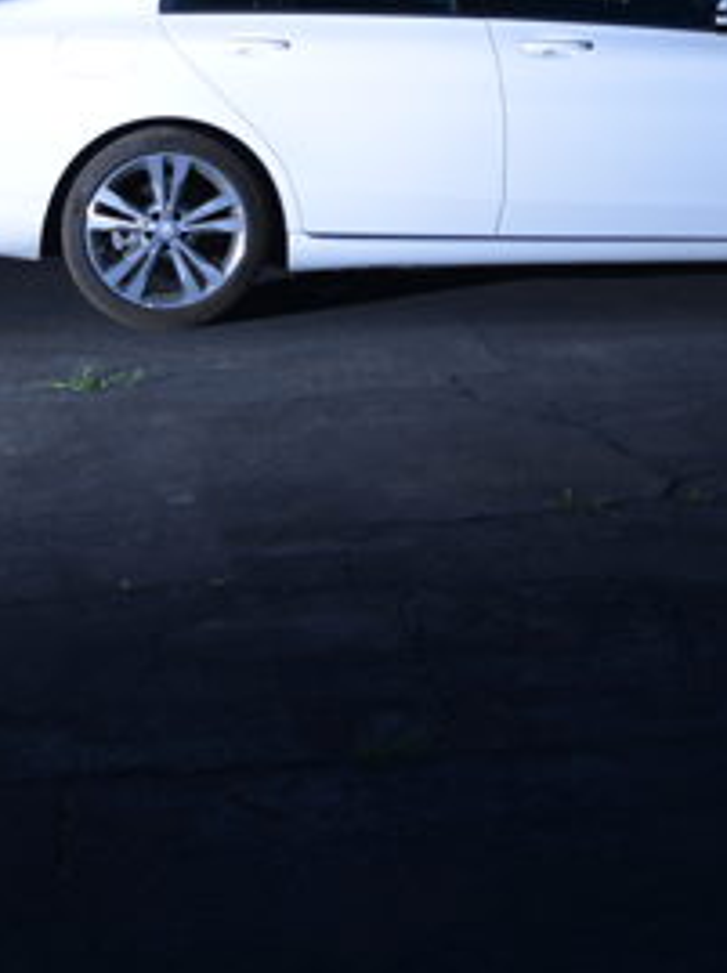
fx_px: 2470
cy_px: -13
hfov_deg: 16.2
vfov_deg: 21.5
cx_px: 803
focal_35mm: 88
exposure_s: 5
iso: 100
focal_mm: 24
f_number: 5.6
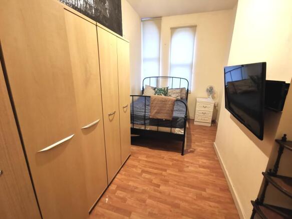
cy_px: 110
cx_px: 146
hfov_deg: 94.5
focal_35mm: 16
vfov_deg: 78.1
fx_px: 135
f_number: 2.2
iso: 500
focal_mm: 2.35
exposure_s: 5
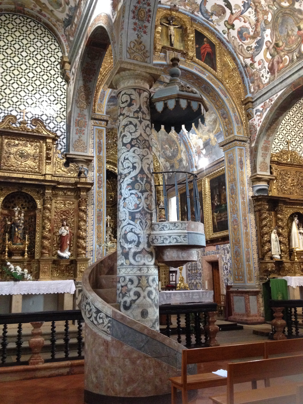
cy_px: 202
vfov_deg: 52.6
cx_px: 152
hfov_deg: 40.7
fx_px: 408
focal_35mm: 35
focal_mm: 4.28
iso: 320
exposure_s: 1/20
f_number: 2.4
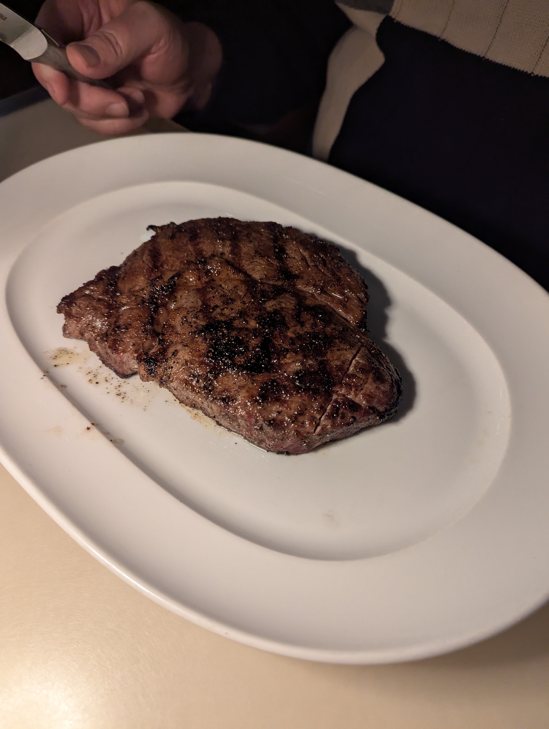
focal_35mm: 24
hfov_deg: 56.9
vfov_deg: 71.5
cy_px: 364
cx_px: 274
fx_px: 506
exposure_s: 1/188
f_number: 1.85
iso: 567
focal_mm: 6.81
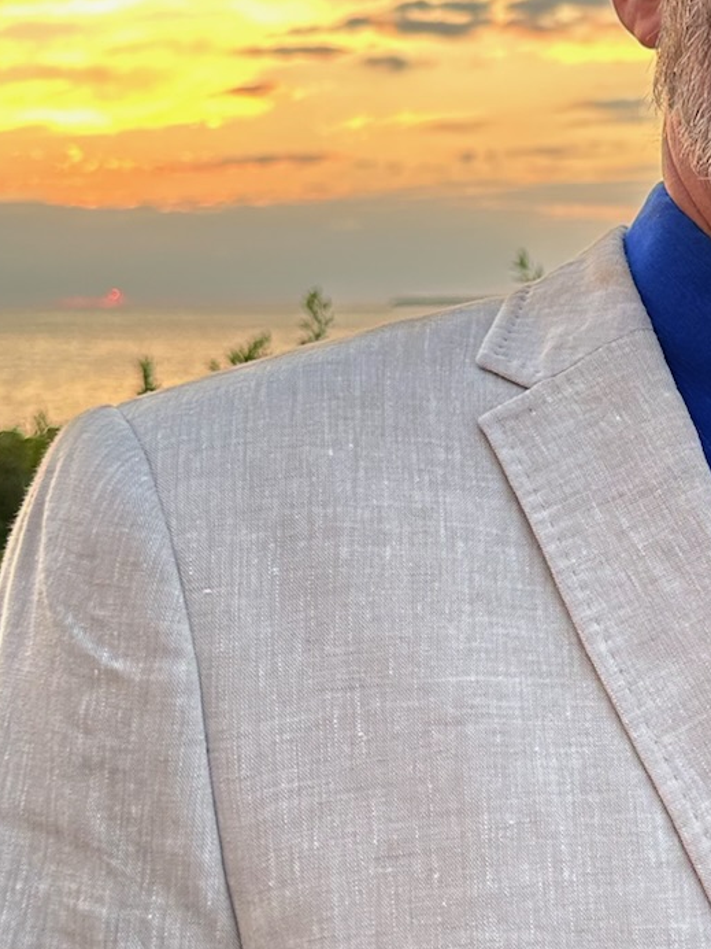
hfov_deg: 19.8
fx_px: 1944
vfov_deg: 27.4
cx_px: 792
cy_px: 535
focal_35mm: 71
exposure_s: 1/176
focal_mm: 6.86
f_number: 1.78
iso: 80
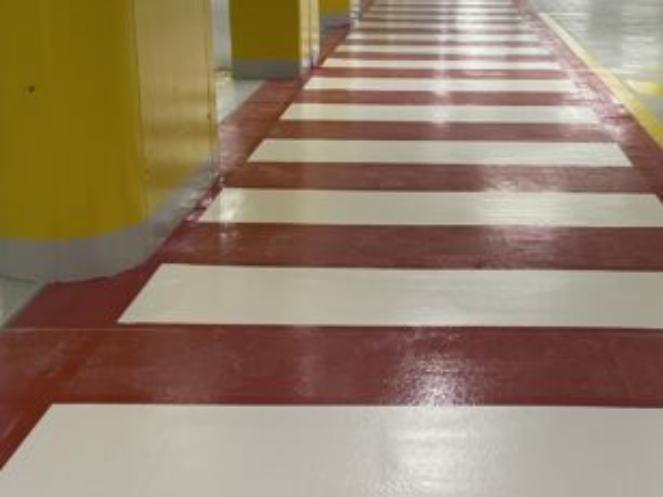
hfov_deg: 35.6
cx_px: 468
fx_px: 1015
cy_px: 157
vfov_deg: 27.3
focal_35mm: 53
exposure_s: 1/50
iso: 80
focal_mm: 4.2
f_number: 1.6
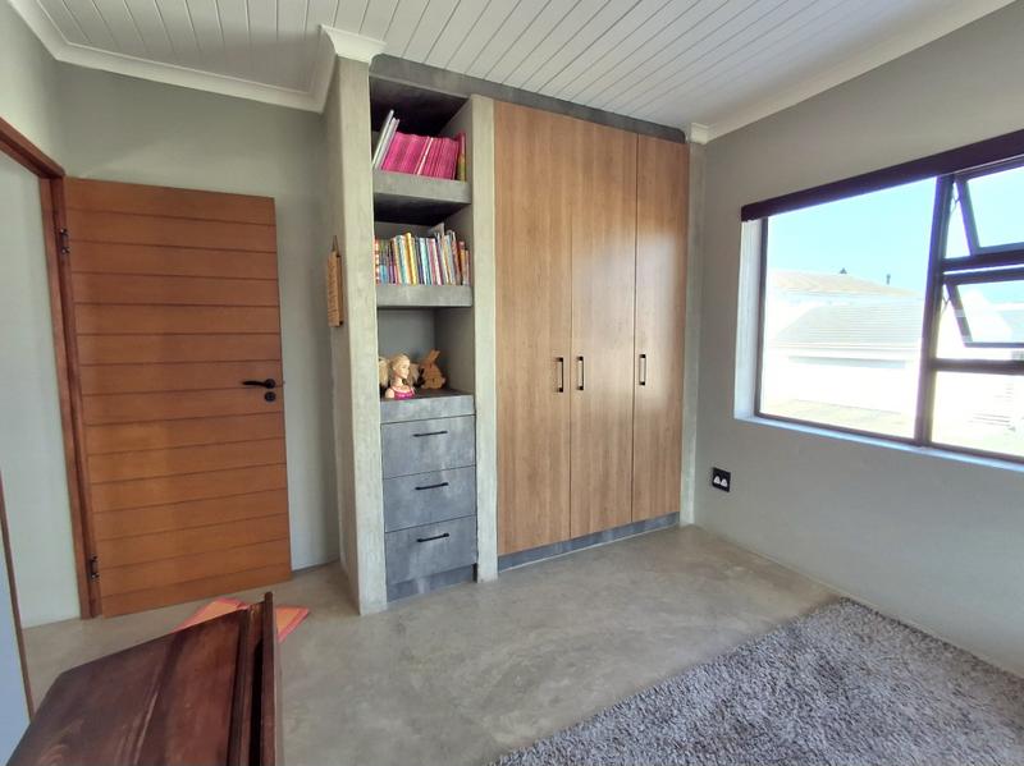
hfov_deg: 94.5
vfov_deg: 78.0
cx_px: 512
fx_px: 473
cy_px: 383
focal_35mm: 16
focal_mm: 1.64
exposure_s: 1/100
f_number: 2.2
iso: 40
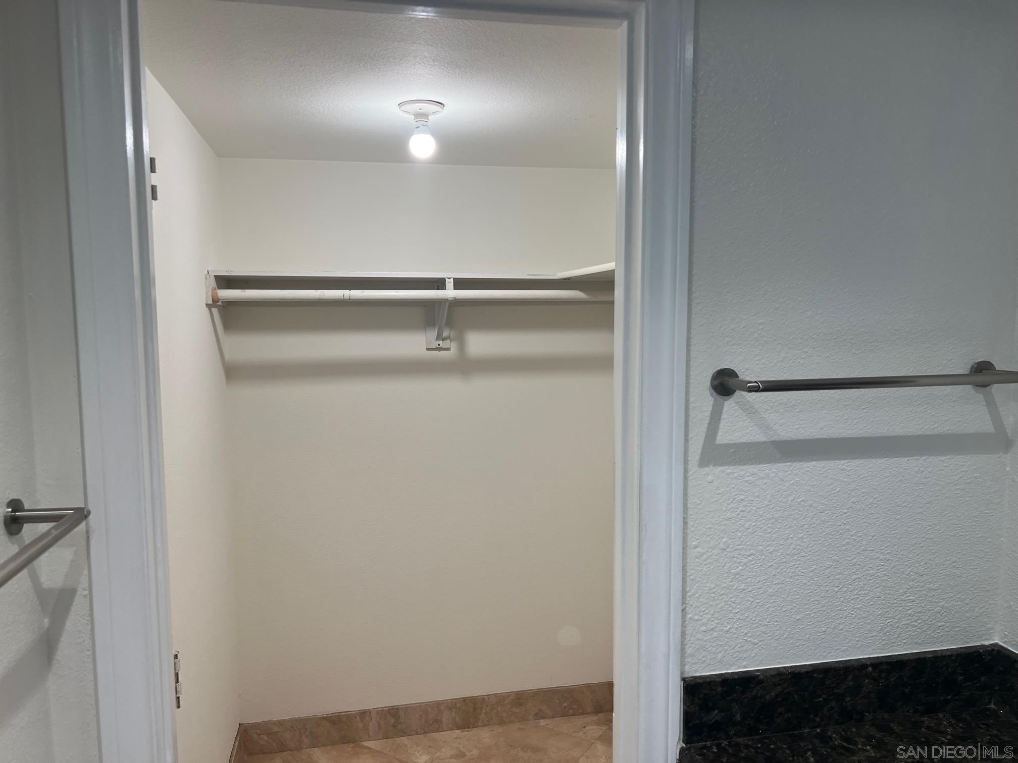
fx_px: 765
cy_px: 382
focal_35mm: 26
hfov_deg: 67.3
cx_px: 509
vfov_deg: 53.1
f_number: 1.5
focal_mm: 5.7
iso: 80
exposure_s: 1/120
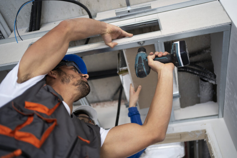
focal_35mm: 35
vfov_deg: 37.9
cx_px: 118
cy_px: 79
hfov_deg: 54.4
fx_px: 230
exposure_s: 1/250
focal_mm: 35
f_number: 2
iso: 400
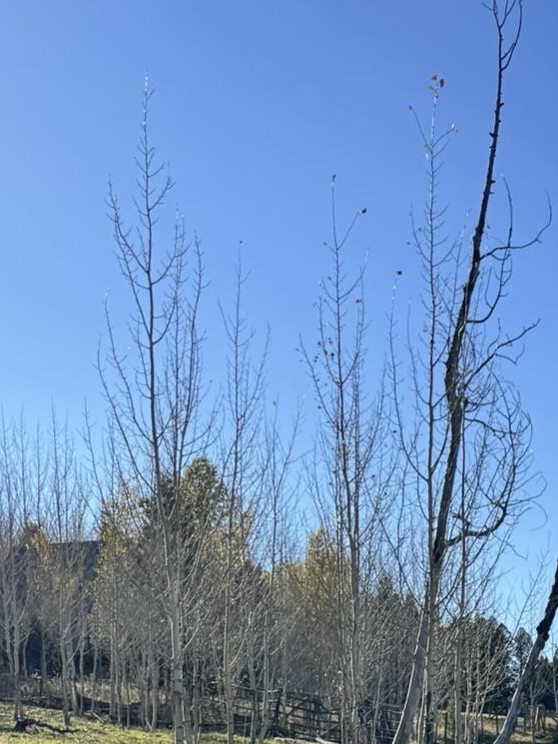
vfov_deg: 25.6
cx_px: 601
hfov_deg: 21.2
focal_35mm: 66
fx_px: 1418
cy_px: 943
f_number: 1.78
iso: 80
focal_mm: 6.76
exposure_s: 1/3802
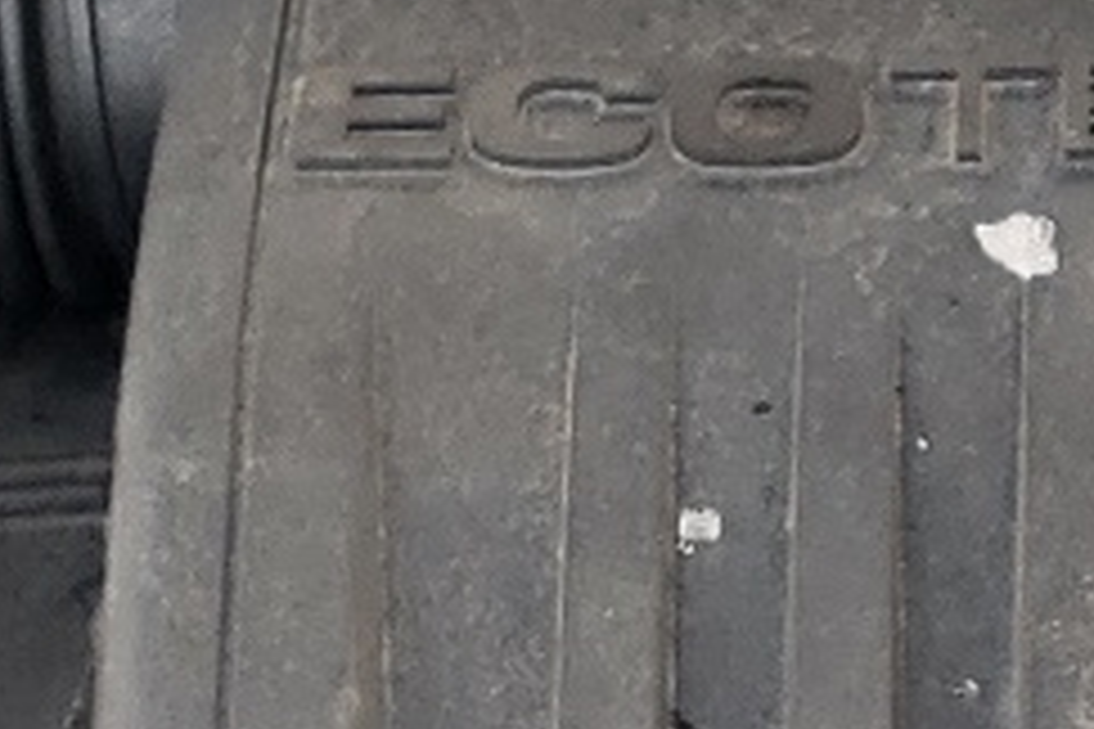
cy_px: 1683
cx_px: 1121
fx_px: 5409
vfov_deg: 7.3
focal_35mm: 178
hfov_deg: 11.4
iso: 51
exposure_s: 1/60.2
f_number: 1.5
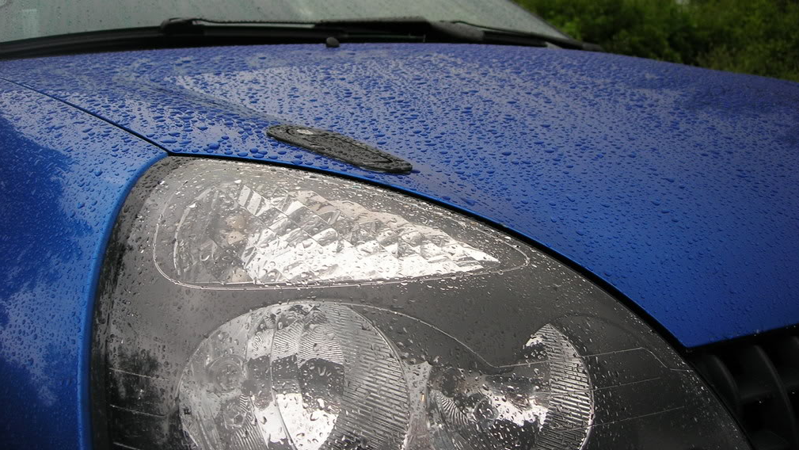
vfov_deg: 28.3
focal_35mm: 42
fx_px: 890
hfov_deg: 48.3
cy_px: 203
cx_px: 404
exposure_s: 1/59.8
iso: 64
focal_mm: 7.8
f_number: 2.8
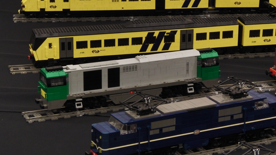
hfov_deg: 15.3
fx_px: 1024
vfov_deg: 8.7
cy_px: 76
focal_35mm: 140
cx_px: 138
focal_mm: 22.6
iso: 100
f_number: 7.5
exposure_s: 1
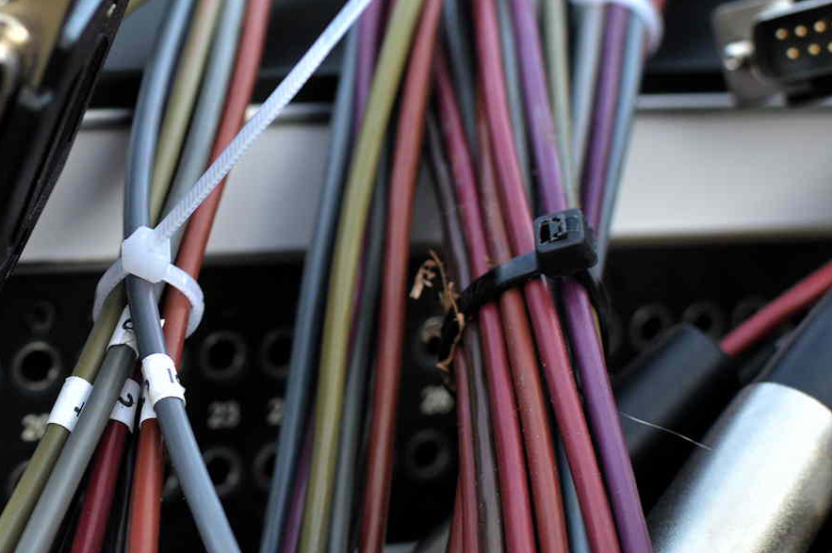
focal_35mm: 107
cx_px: 8
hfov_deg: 18.6
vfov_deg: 12.8
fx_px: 2471
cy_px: 222
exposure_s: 1/60
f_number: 5
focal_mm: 35
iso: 400
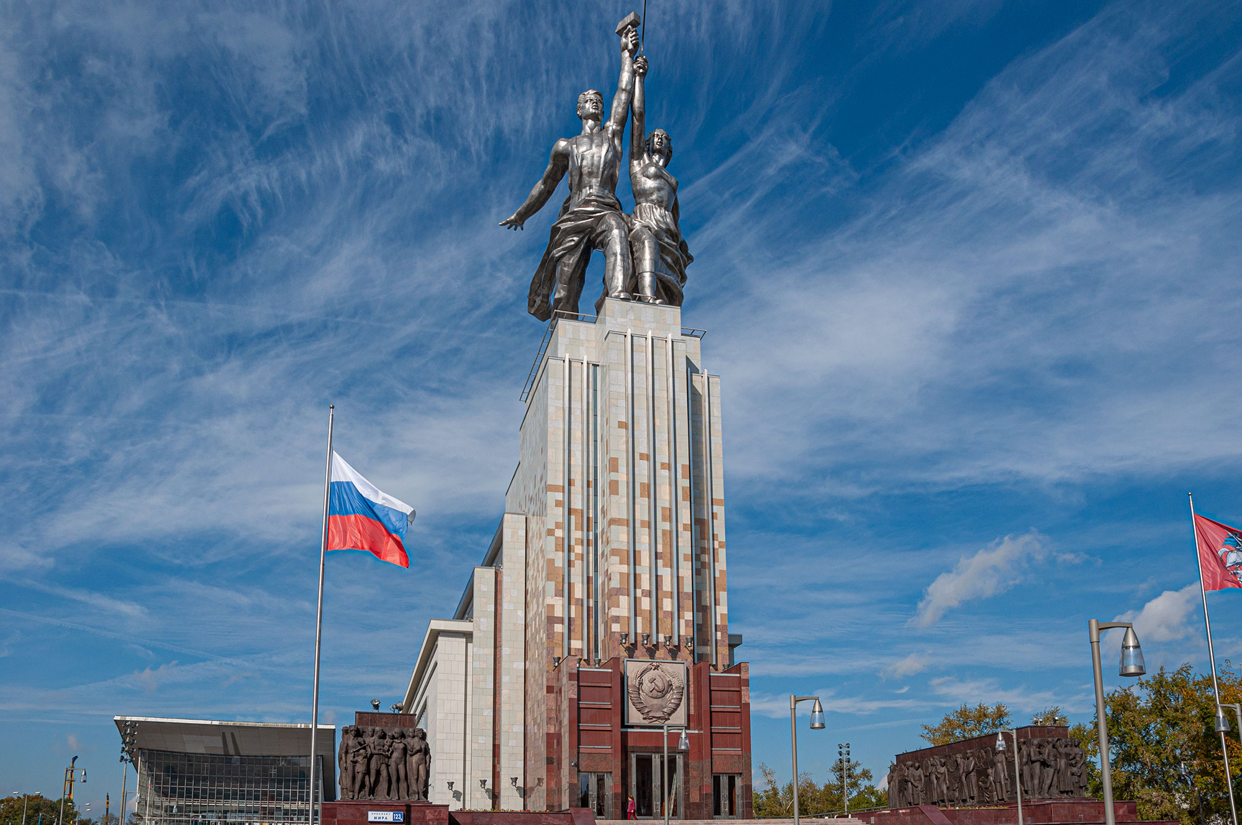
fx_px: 930
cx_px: 621
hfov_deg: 67.4
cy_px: 412
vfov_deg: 47.8
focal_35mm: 27
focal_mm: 18
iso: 200
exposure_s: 1/1250
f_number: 9
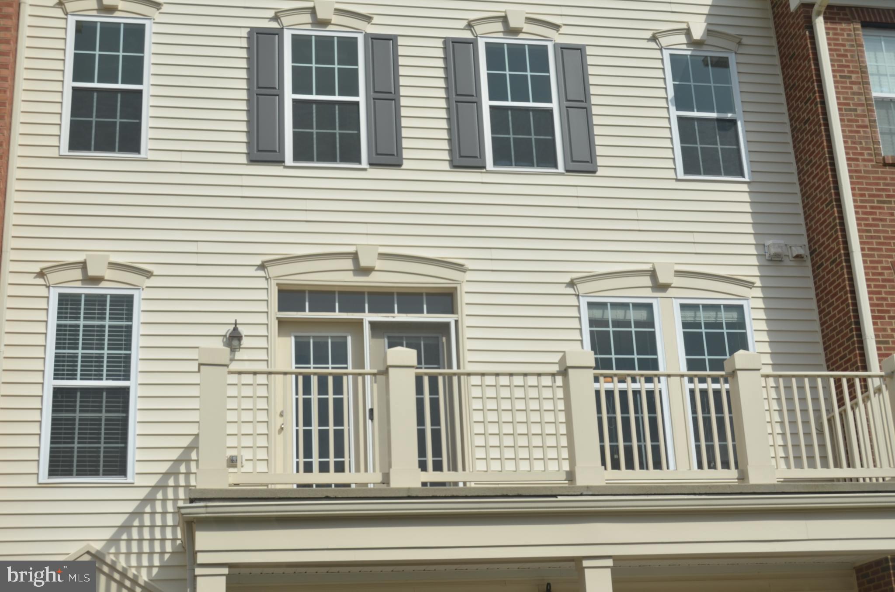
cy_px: 296
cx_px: 448
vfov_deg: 26.4
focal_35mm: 51
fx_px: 1265
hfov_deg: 39.0
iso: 100
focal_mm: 34
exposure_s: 1/400
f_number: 10
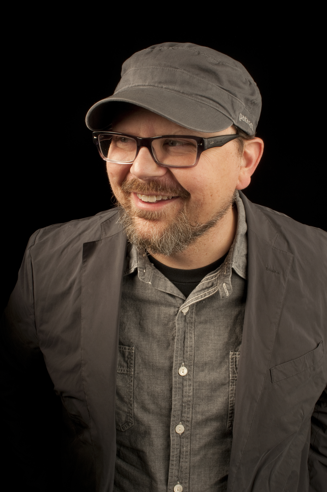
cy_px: 246
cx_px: 164
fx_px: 492
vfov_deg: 53.2
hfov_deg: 36.8
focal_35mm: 36
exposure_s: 1/200
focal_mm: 24
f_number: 20
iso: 100
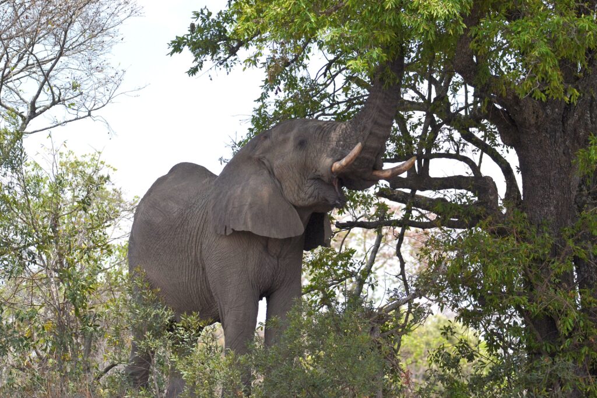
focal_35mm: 225
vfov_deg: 6.1
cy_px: 199
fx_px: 3732
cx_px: 298
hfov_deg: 9.1
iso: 400
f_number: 5
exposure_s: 1/1600
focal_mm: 150
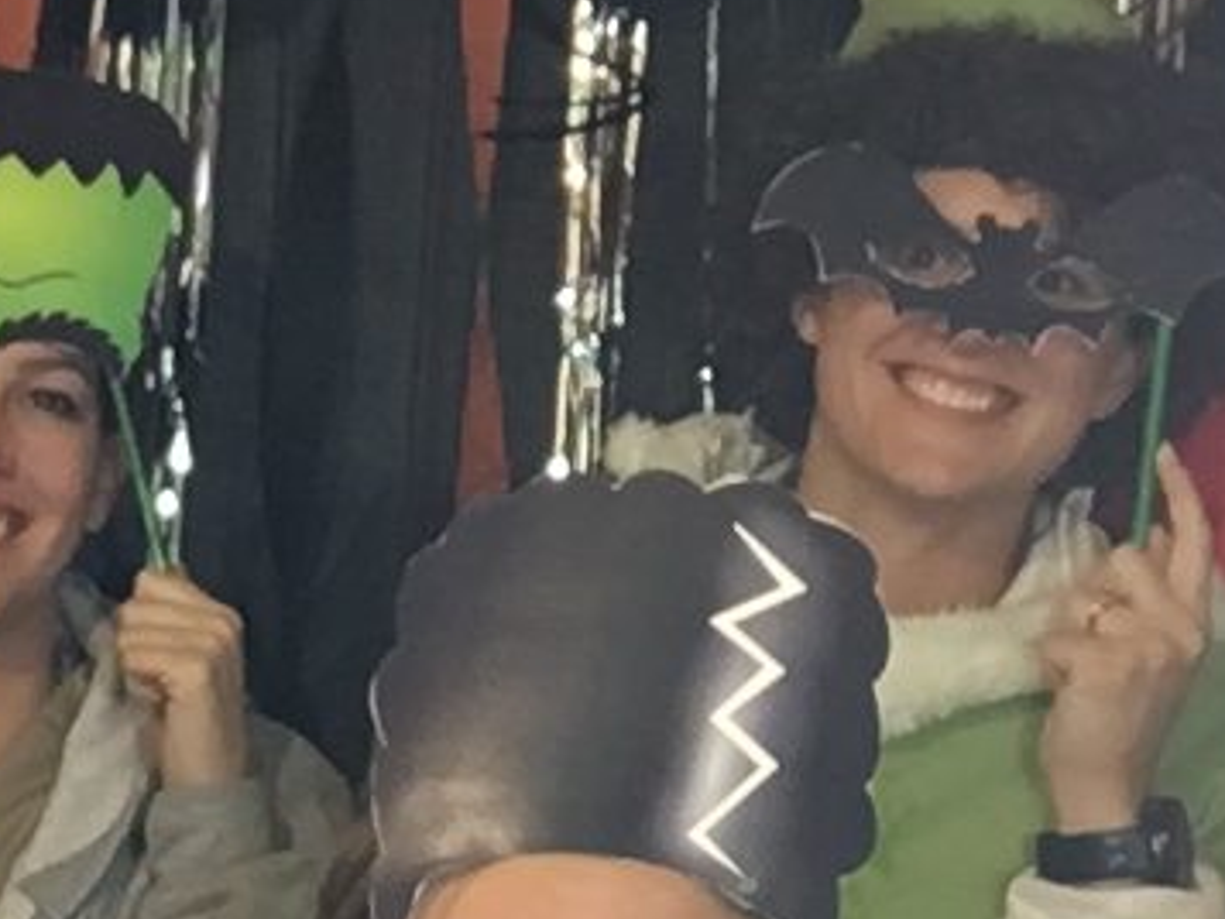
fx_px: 3929
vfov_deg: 13.2
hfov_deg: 17.3
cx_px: -48
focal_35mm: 111
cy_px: 933
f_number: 2.2
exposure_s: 1/30
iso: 80
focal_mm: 2.65
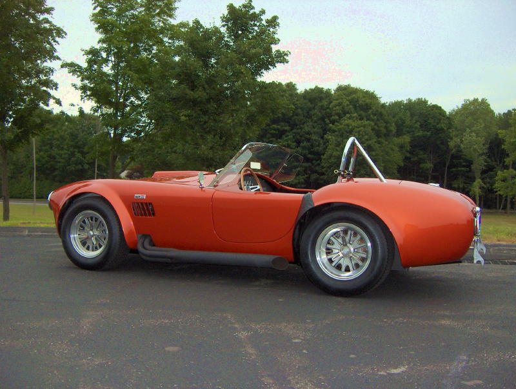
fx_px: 582
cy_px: 194
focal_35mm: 39
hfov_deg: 47.8
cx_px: 258
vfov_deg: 36.9
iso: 100
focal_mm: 8
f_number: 2.8
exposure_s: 1/758
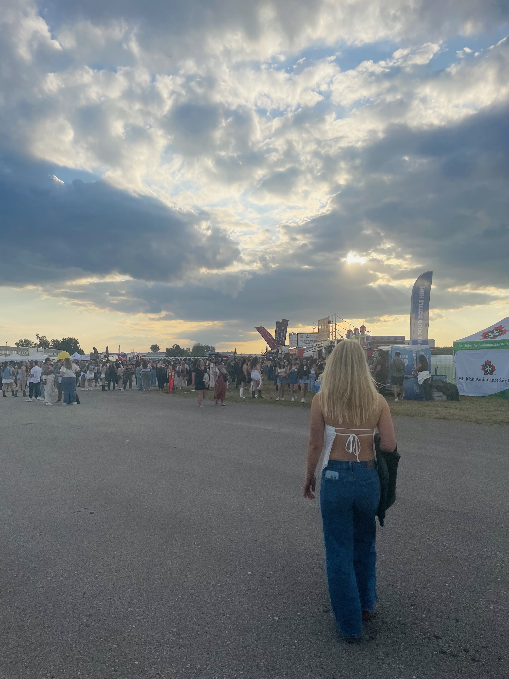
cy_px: 340
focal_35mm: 26
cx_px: 254
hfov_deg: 53.1
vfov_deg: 67.3
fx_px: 510
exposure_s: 1/4000
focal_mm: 4.2
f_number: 1.6
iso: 32
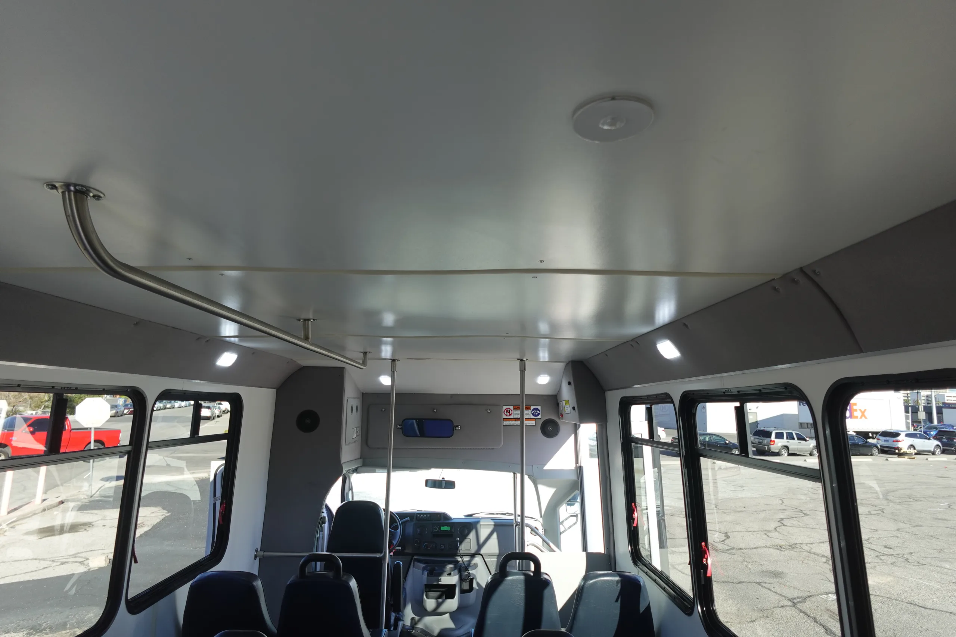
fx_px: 531
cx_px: 478
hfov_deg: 84.0
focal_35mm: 20
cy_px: 318
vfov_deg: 61.9
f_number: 2
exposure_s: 1/320
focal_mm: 7.6
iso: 125
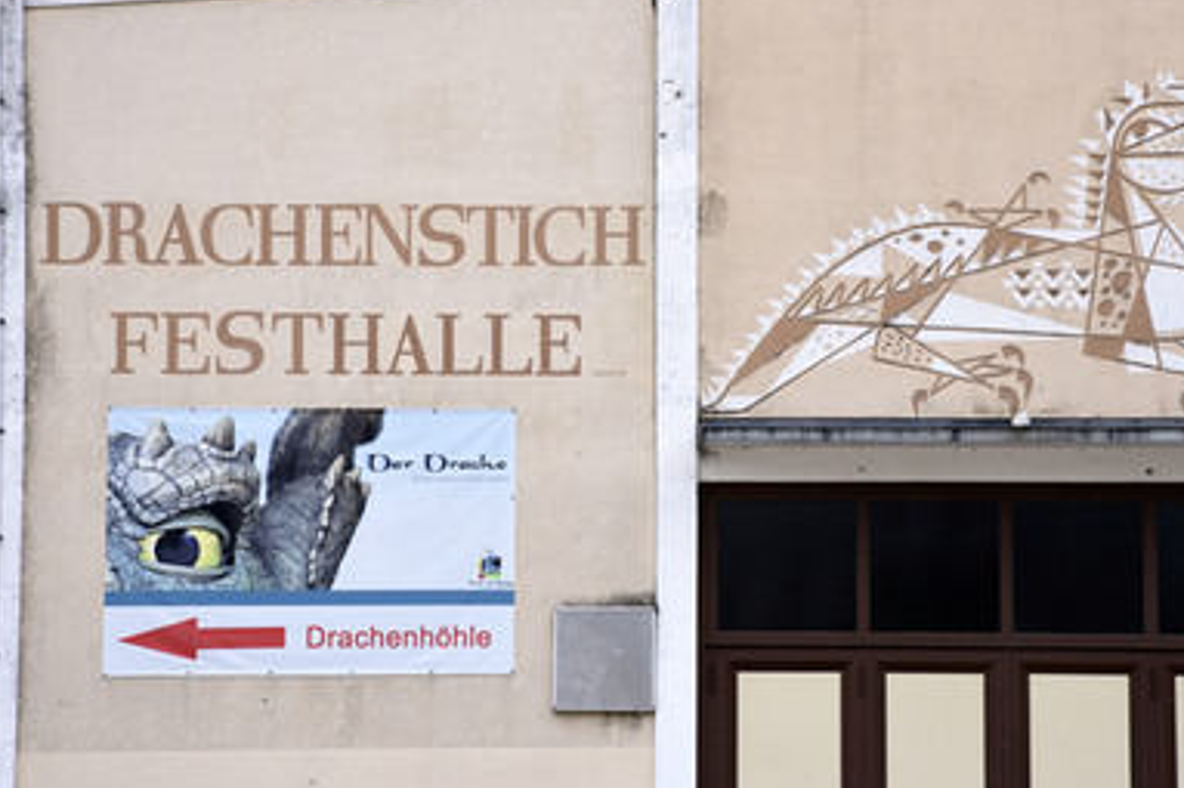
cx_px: 685
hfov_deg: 15.5
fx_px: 4339
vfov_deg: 10.4
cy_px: 420
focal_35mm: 132
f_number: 11
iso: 320
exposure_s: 1/160
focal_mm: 112
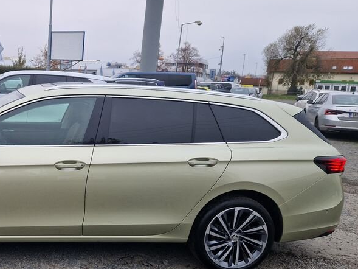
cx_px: 49
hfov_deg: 43.5
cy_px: 167
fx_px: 414
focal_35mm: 40
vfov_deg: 35.8
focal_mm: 5.4
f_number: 1.8
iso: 80
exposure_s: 1/180
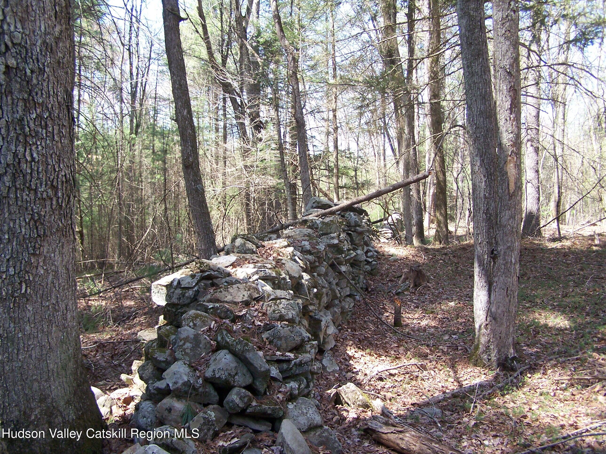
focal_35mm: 38
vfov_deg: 37.7
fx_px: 665
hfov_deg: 49.0
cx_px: 303
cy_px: 227
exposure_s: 1/250
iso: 140
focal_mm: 6.3
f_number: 2.8
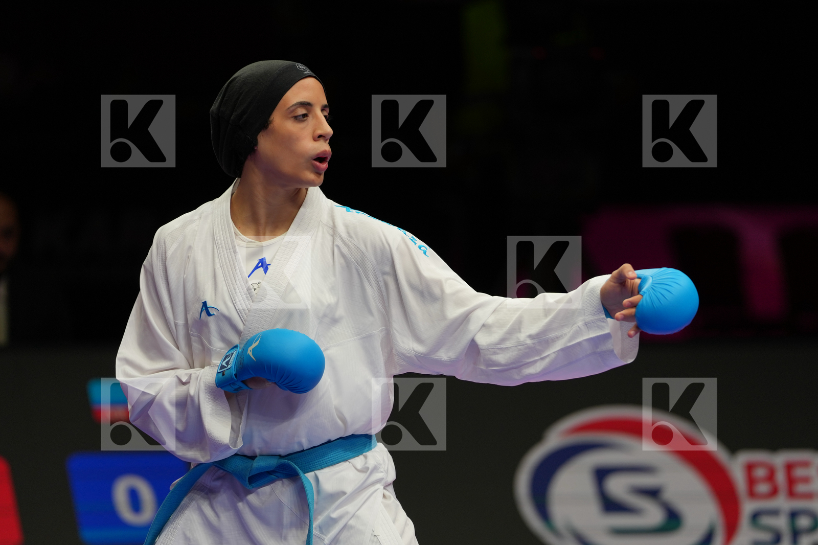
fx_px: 6815
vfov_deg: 4.6
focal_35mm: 300
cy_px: 272
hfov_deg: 6.9
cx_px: 409
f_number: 2.8
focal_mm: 200
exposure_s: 1/1000
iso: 320
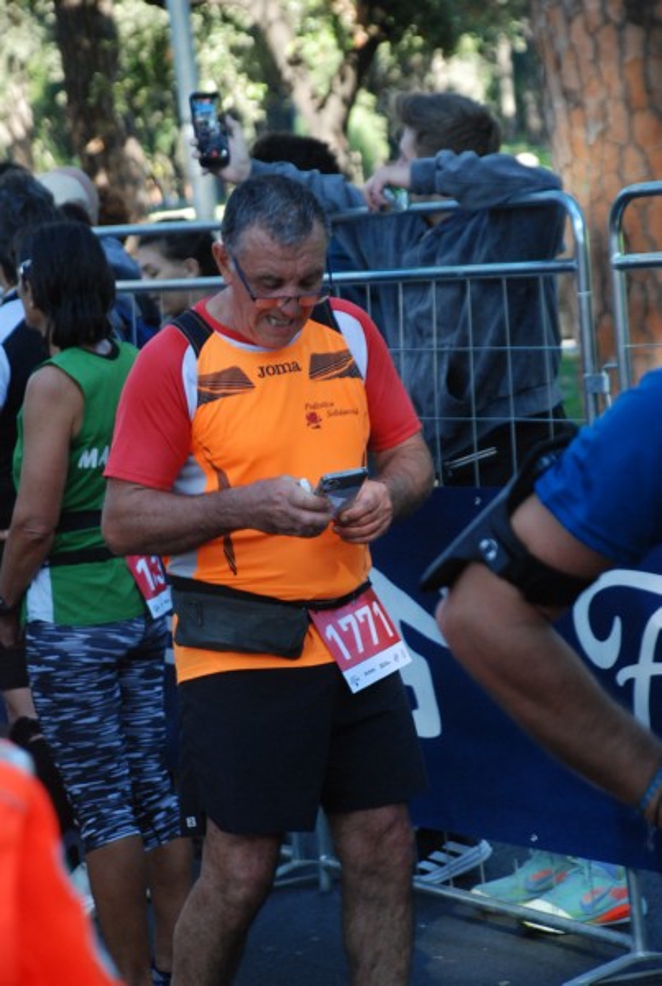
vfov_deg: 14.4
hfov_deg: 9.7
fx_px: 3910
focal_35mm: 142
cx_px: 331
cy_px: 493
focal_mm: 95
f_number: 5.6
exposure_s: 1/200
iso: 1000
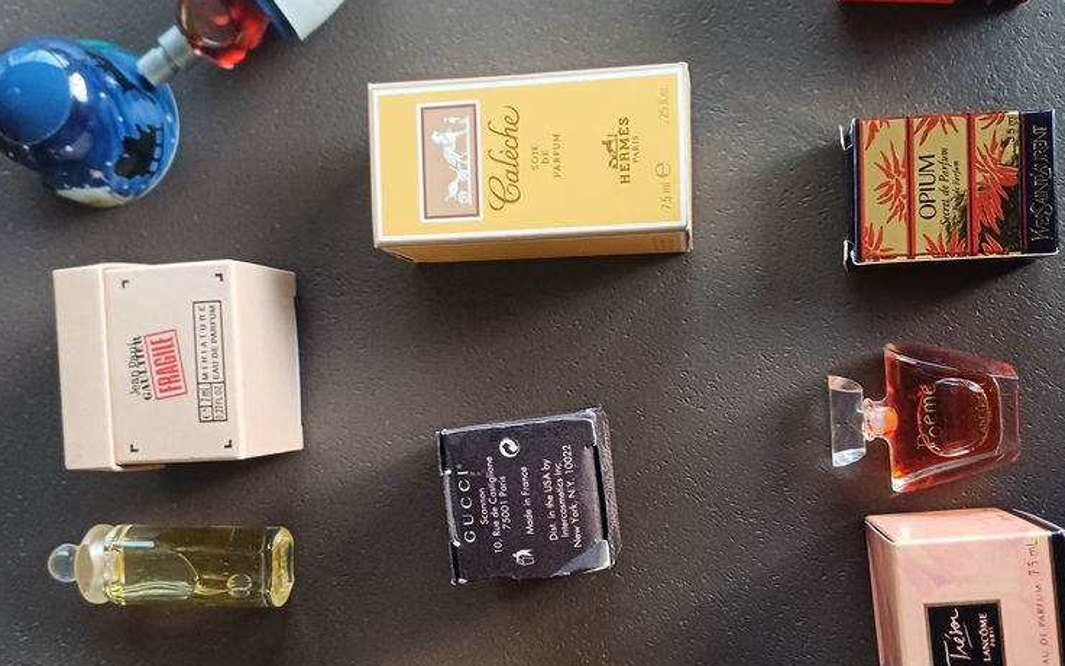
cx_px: 530
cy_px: 398
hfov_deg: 54.0
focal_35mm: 36
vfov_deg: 35.2
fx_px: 1045
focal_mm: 4.65
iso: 400
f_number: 1.8
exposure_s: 1/25
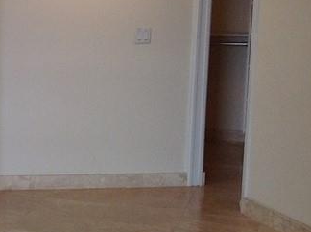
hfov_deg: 16.1
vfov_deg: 13.3
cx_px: -171
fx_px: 996
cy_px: 115
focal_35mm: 111
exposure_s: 1/120
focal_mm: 4.28
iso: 64
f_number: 2.4
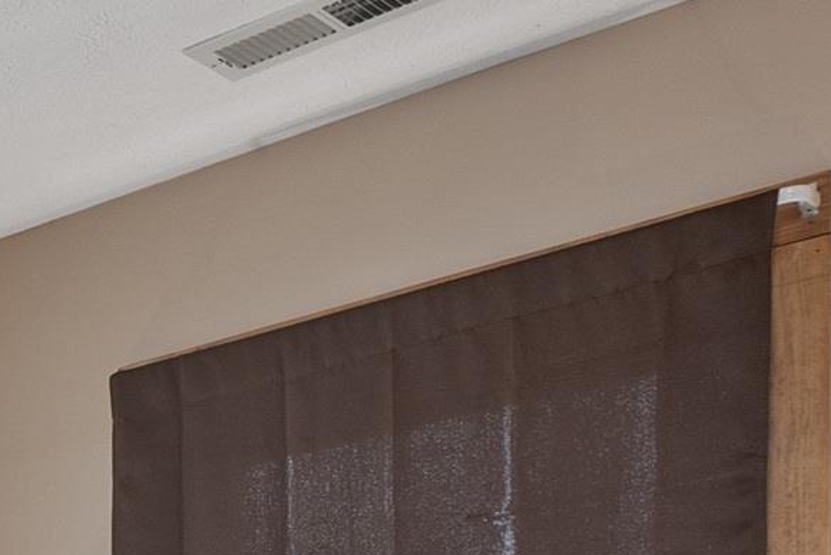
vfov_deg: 14.2
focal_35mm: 83
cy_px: 1050
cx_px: -563
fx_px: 1916
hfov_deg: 19.7
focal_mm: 16
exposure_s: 1/4
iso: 400
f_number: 7.1
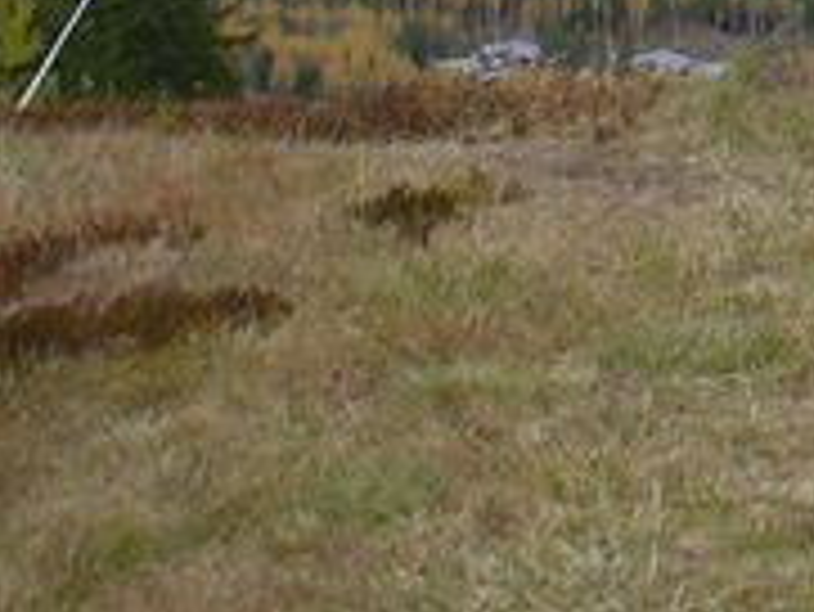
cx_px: 1477
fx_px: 3483
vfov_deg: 9.7
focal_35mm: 148
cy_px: -351
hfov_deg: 12.2
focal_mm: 6.1
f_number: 2.8
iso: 64
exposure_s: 1/250
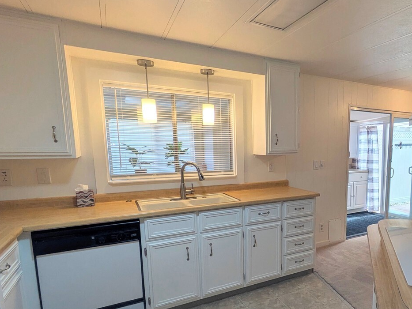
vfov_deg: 56.4
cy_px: 185
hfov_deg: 68.7
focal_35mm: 24
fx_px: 286
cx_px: 288
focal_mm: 1.83
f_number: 2.2
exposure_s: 1/194
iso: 84
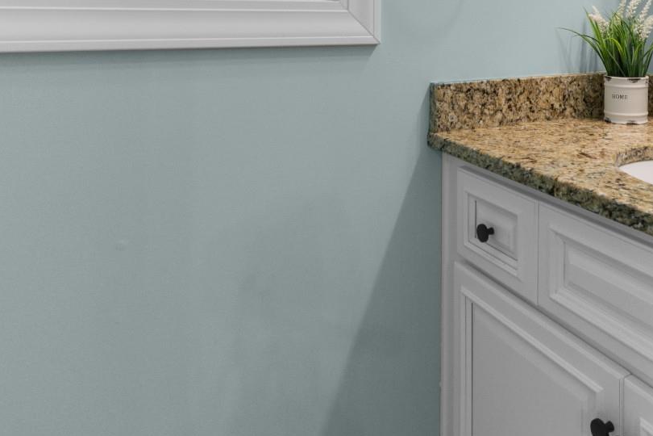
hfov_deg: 56.0
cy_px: 9
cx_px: 485
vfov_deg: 37.2
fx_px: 580
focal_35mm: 32
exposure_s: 1/13
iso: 100
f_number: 4.8
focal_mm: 11
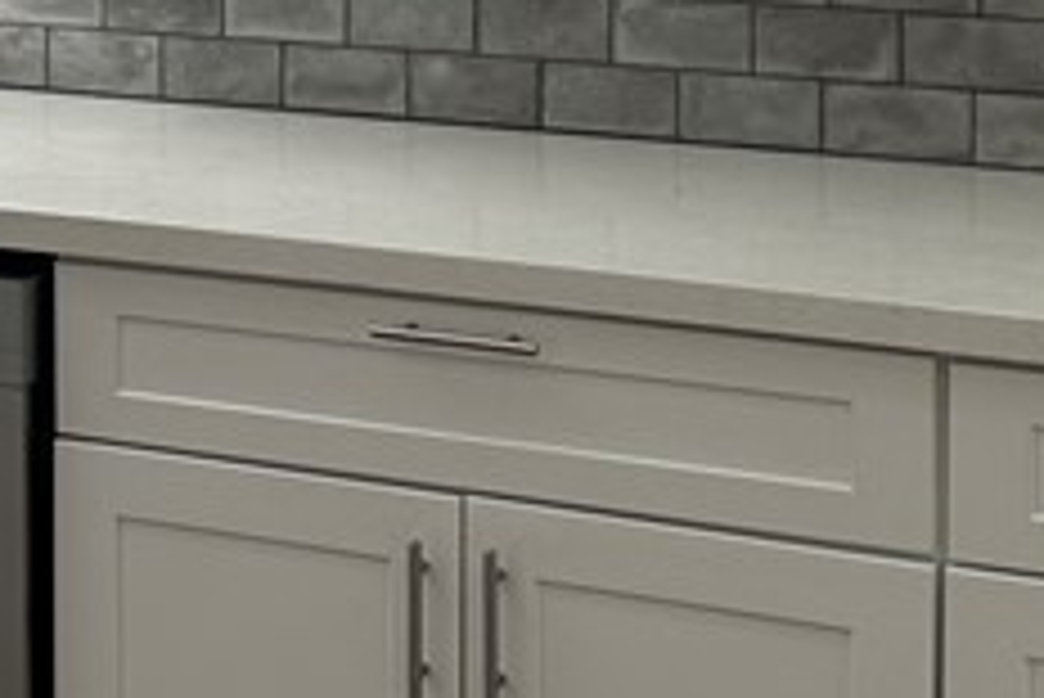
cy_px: -225
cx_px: -50
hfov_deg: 18.0
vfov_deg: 12.1
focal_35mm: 110
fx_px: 3192
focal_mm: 6.86
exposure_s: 1/541
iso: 80
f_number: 1.78
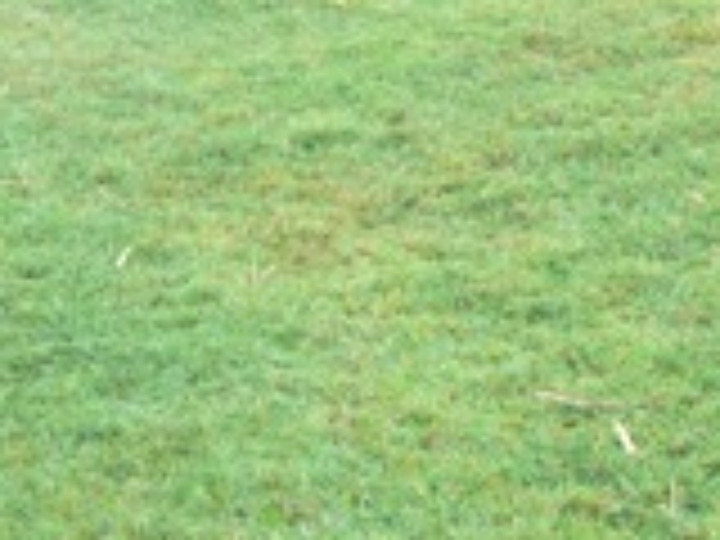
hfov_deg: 16.2
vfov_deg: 12.0
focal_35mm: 120
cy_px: -184
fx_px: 2496
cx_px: 677
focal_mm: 6
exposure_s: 1/160
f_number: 5.6
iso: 200
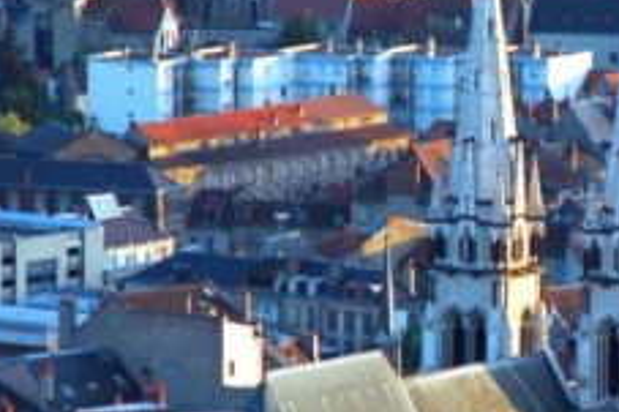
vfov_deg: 1.1
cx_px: 714
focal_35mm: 1270
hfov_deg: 1.6
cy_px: 311
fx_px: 21820
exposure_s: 1/160
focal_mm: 250
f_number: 8
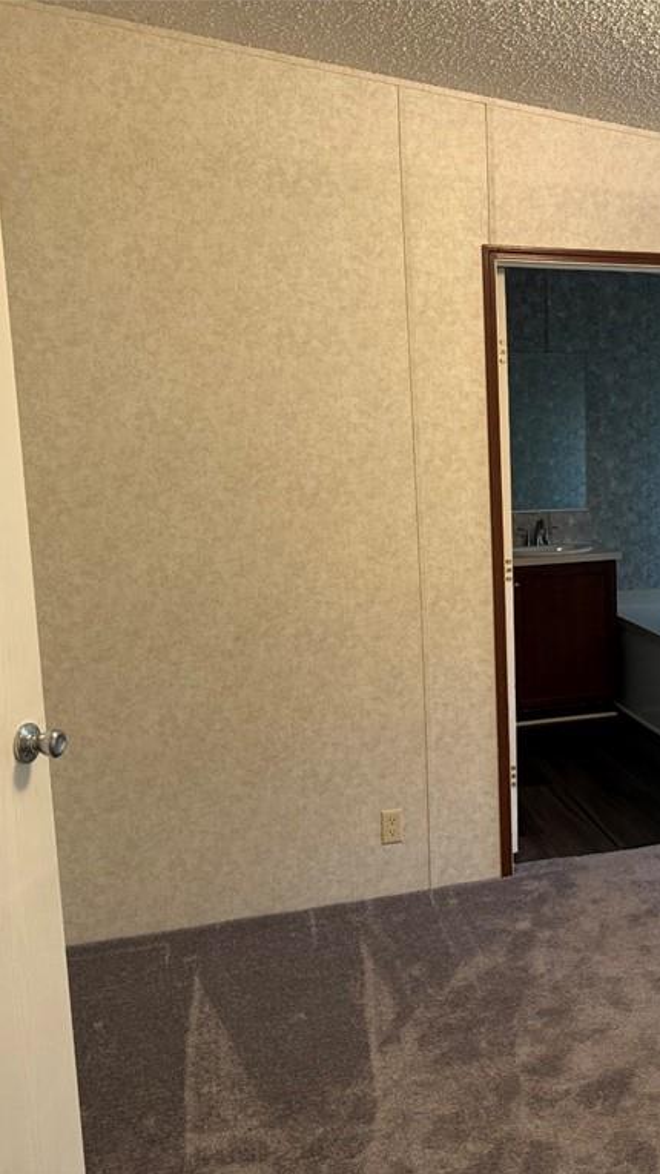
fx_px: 1090
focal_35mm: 35
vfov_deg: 56.6
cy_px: 588
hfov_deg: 32.0
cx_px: 602
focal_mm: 6.76
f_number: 1.78
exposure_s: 1/60
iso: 320
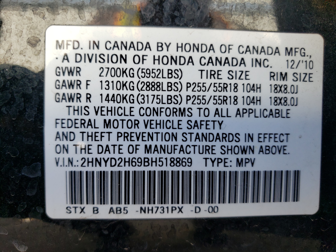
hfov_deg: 67.3
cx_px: 168
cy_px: 126
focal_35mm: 26
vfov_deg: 53.1
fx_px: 252
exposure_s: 1/208
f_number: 1.5
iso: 50
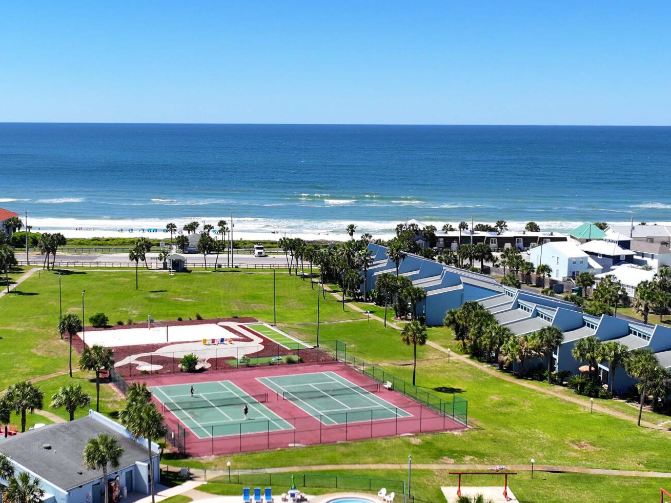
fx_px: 1066
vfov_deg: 26.4
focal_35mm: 55
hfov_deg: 34.9
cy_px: 325
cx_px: 295
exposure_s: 1/1600
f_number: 2.8
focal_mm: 12.29
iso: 120
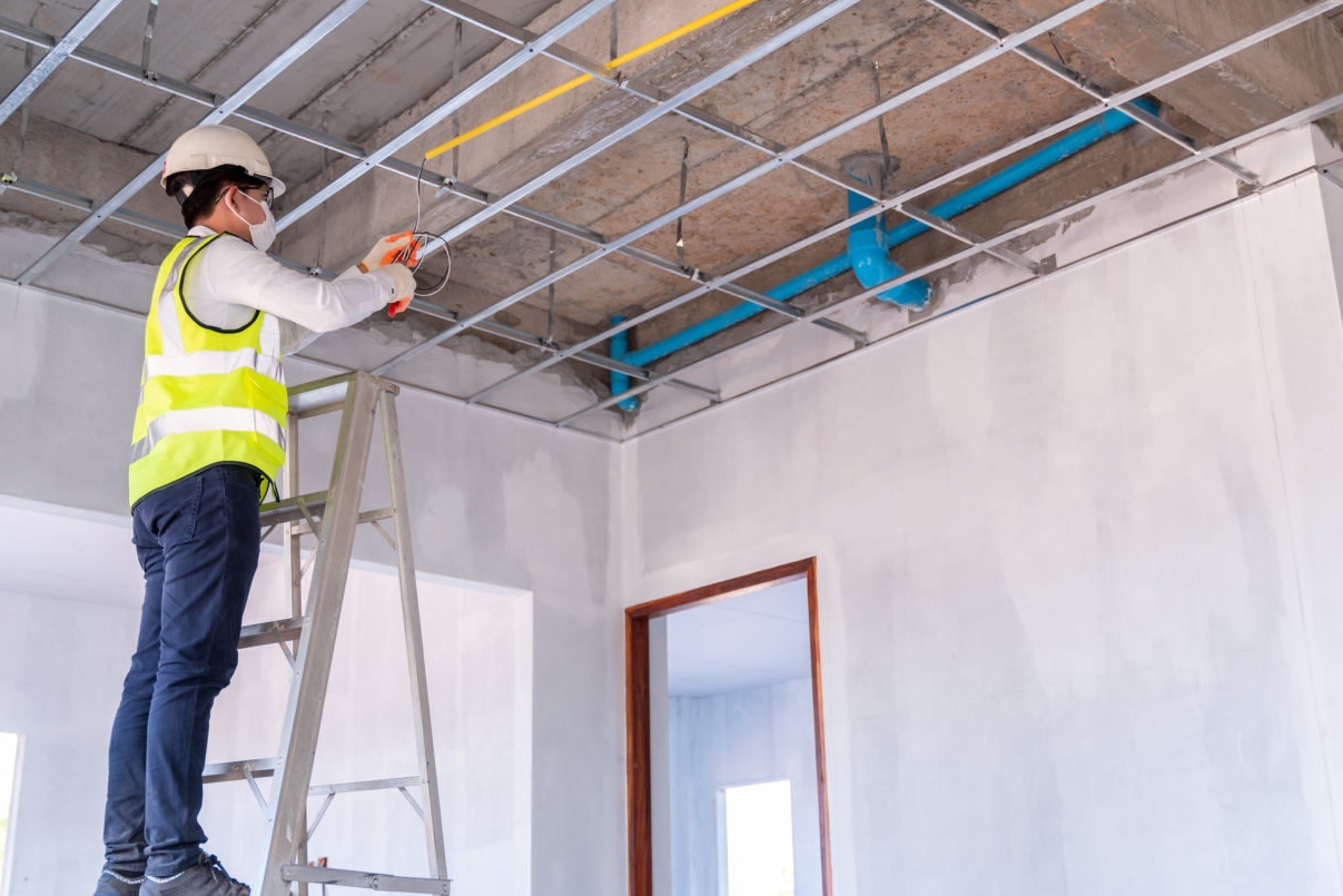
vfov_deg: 31.5
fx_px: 1586
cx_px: 612
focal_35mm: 43
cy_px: 428
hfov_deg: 45.8
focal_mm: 33.4
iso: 250
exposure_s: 1/125
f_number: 2.8
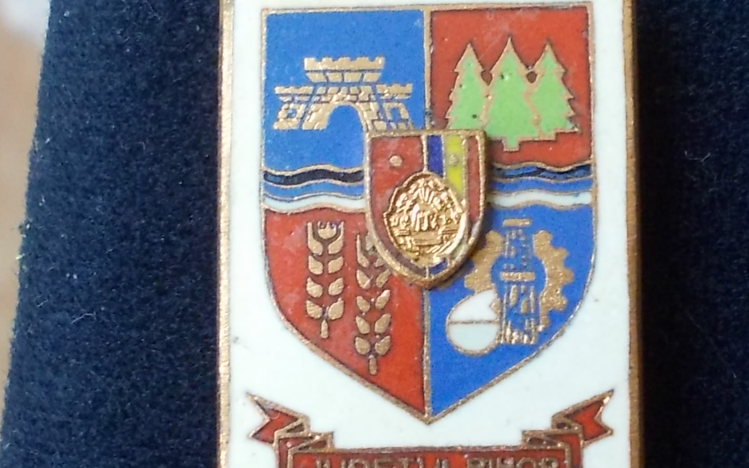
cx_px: 412
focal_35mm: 51
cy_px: 271
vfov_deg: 25.3
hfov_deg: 39.5
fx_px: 1041
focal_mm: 6.1
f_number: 3.3
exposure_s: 1/60
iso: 200
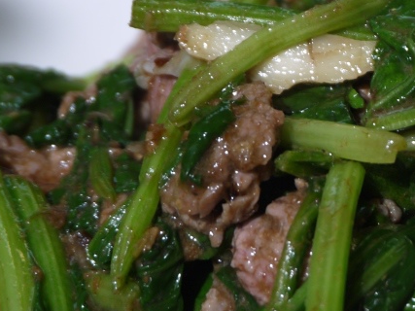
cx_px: 459
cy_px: 186
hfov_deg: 15.9
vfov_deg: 12.3
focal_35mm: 120
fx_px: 1438
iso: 160
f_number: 5
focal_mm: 25
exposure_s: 1/100
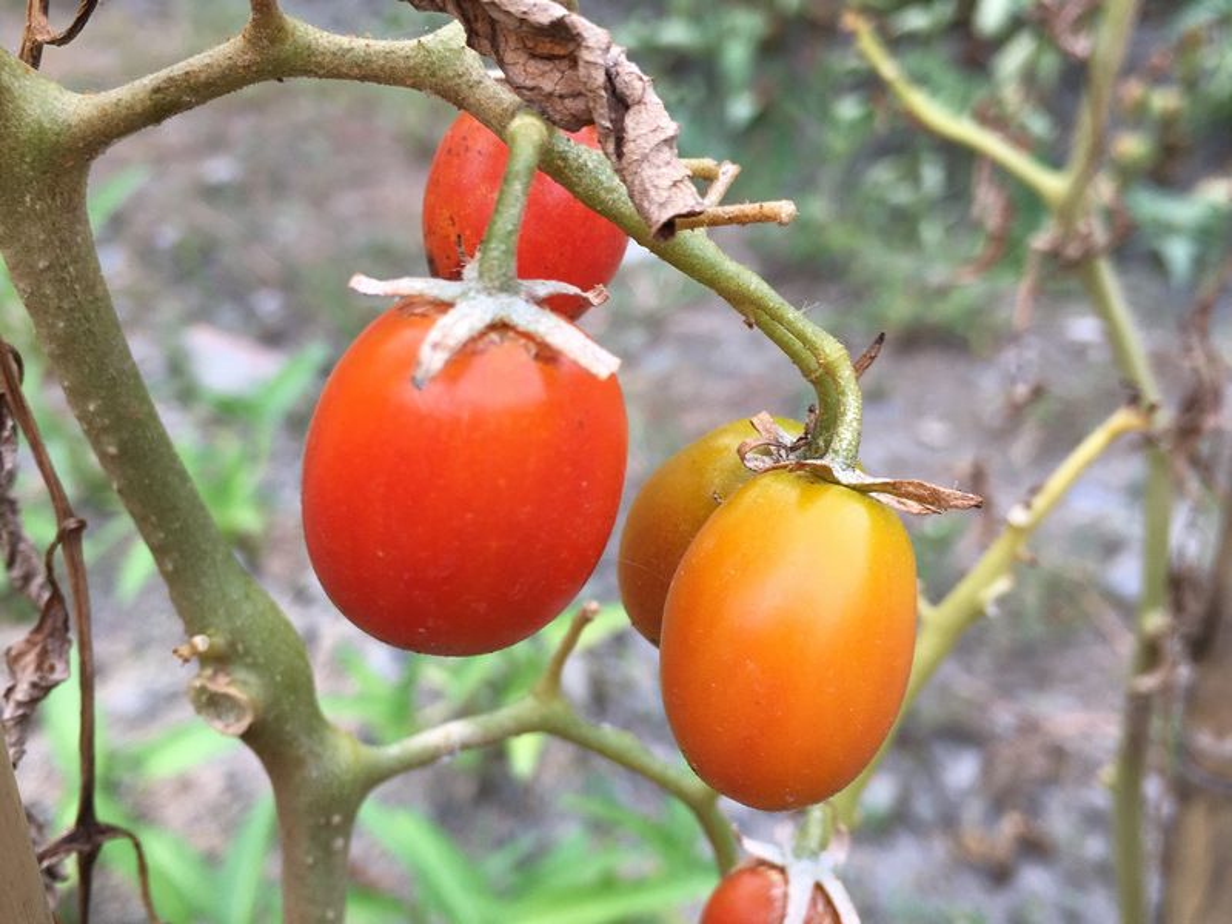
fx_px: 1210
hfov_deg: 54.0
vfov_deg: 41.8
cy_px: 462
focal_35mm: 34
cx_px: 616
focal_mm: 4.15
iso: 25
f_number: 2.2
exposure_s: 1/122
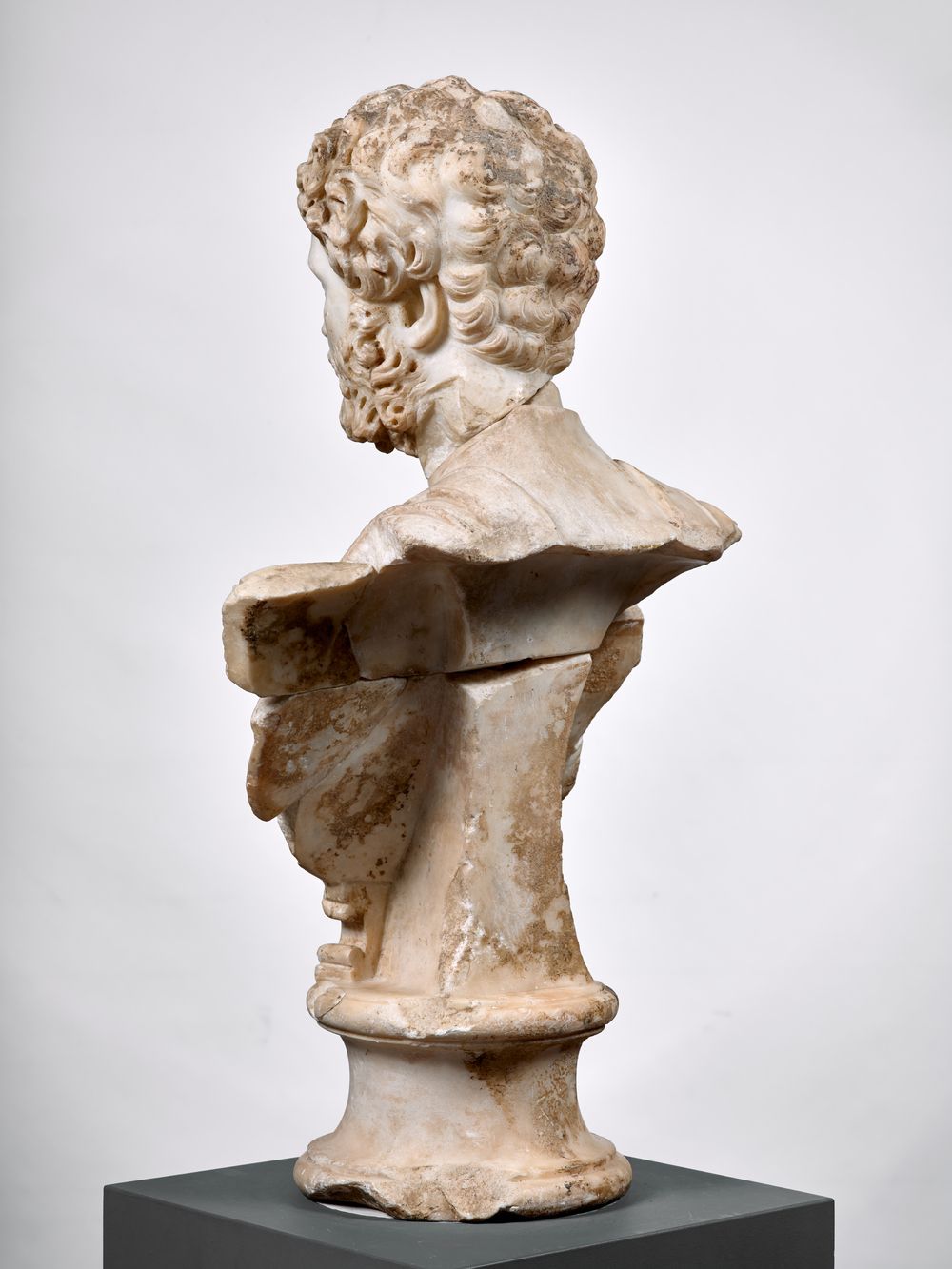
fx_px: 2310
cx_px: 476
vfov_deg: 30.7
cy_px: 634
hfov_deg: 23.3
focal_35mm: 63
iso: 100
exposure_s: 1/125
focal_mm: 80
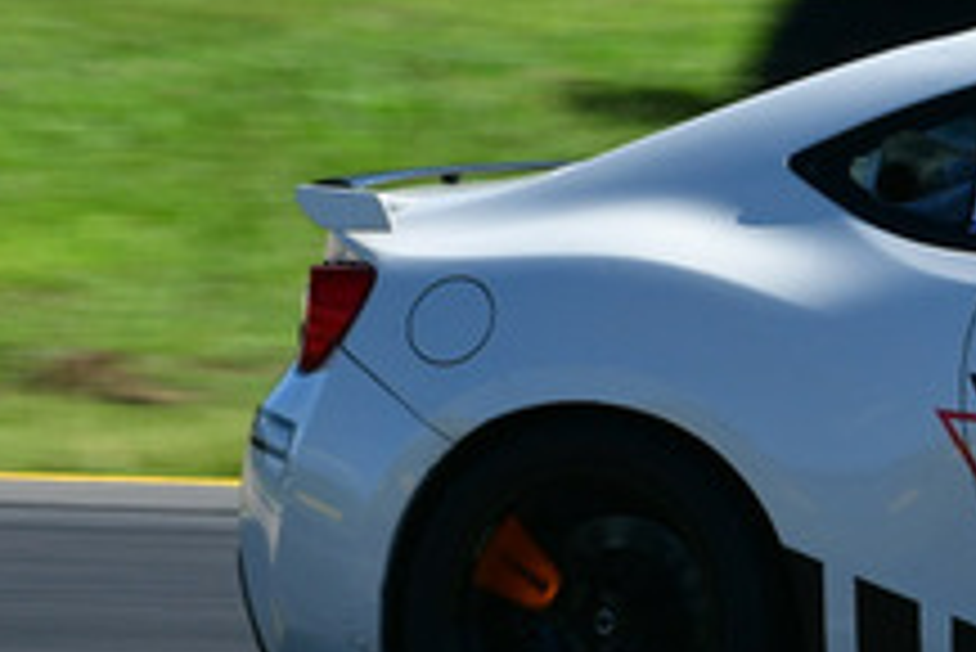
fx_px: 30031
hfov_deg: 1.9
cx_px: 1385
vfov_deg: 1.2
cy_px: 144
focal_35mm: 1107
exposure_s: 1/250
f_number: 11
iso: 200
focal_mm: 200
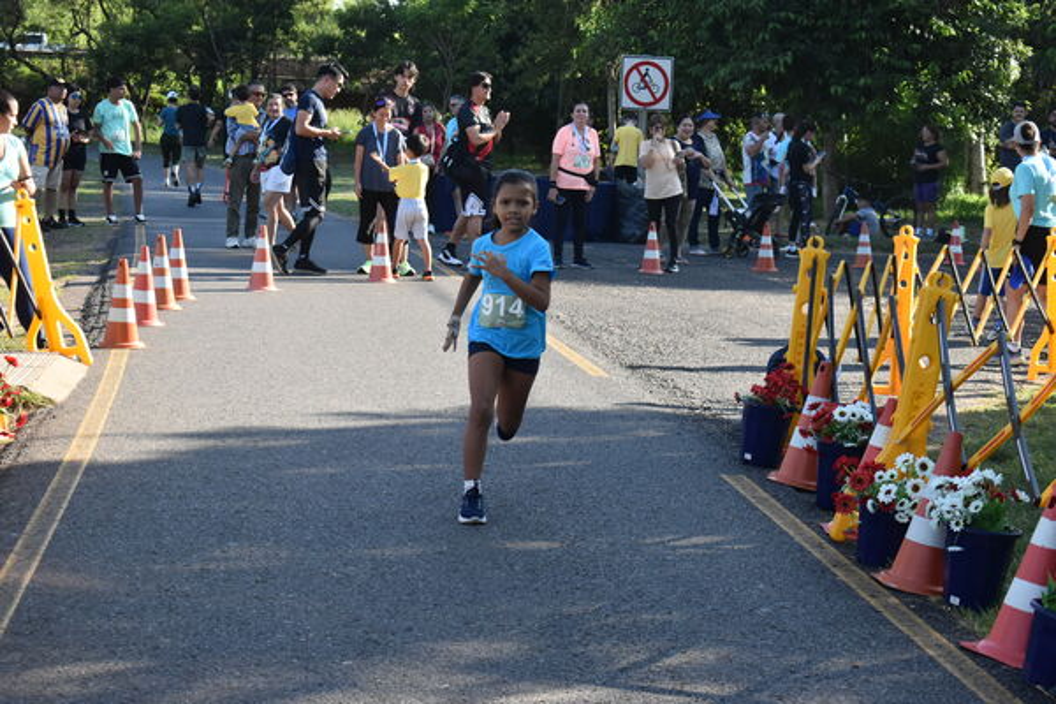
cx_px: 528
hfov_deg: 24.6
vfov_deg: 16.6
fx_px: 2420
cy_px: 352
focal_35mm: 82
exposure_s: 1/800
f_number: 5.6
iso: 800
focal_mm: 55
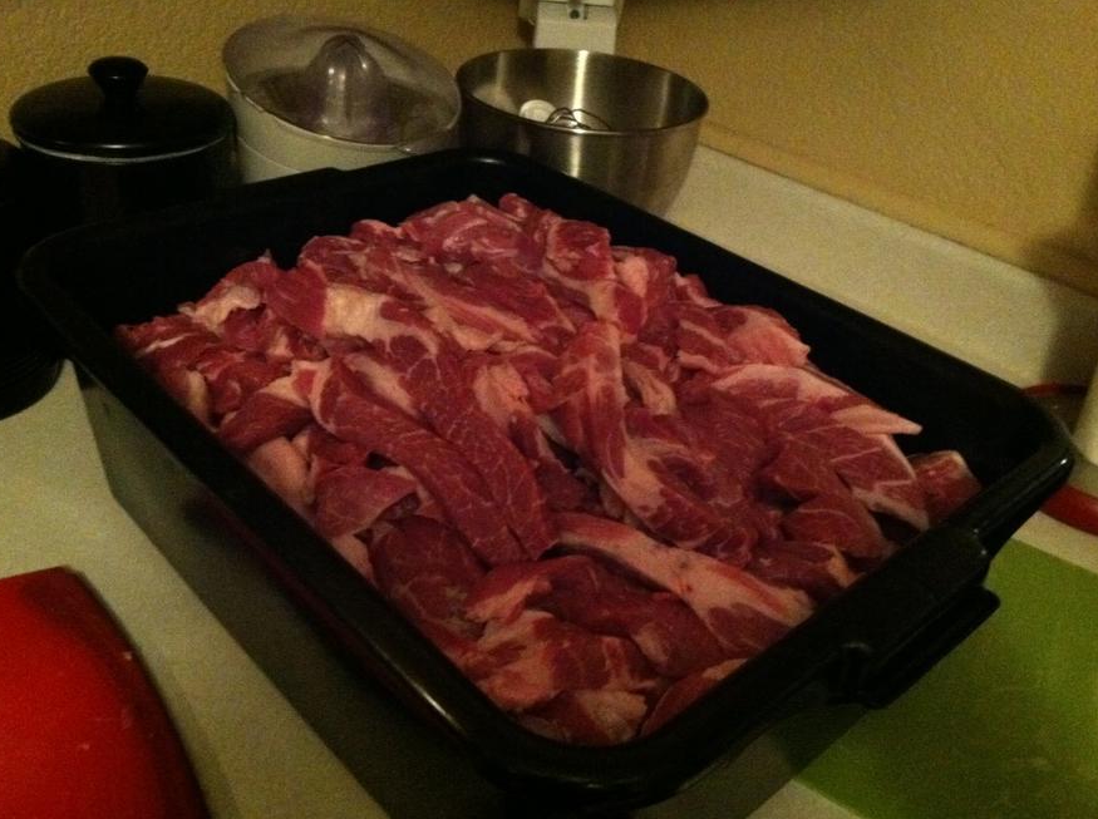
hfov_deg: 51.4
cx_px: 550
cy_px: 418
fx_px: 1140
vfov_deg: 39.5
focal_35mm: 36
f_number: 2.8
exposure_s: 1/15
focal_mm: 3.9
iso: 1000
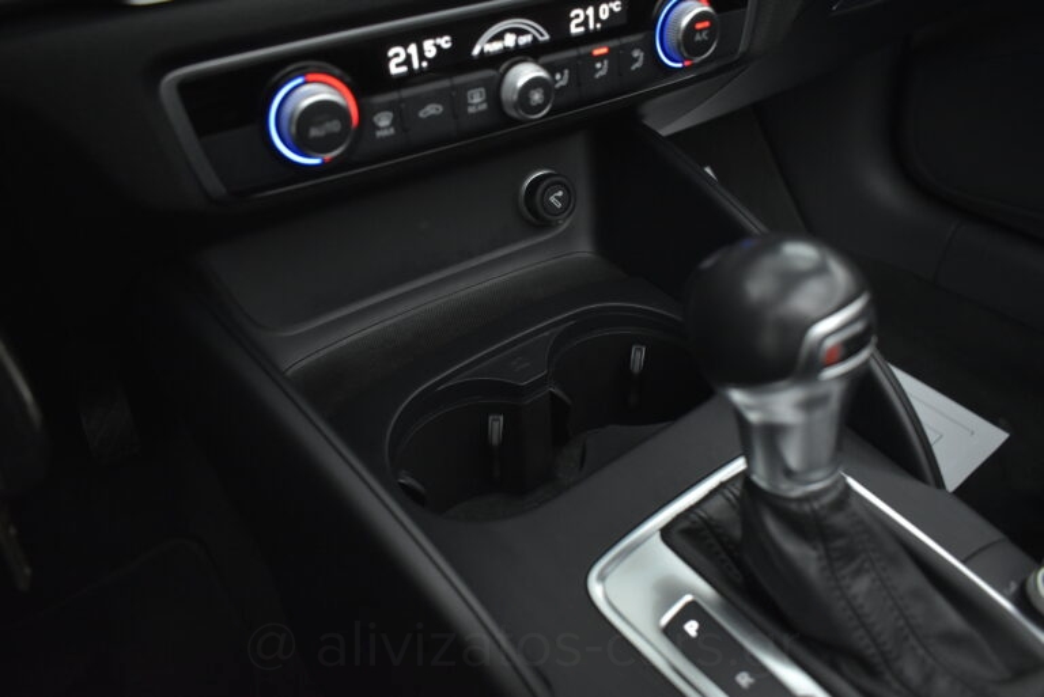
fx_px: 783
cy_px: 348
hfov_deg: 67.4
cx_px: 522
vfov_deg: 48.0
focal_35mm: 27
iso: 1600
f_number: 3.5
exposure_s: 1/160
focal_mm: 18
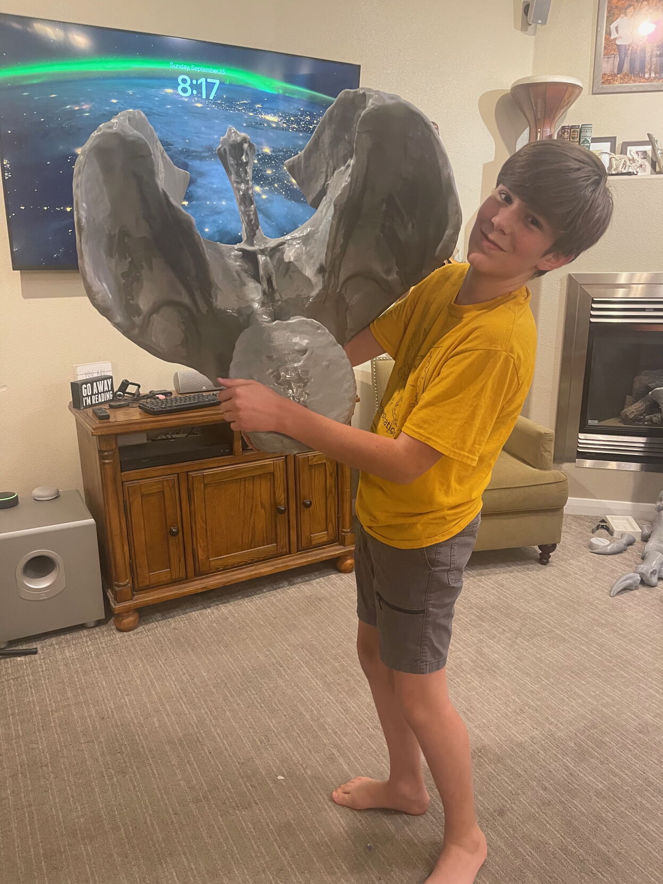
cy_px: 442
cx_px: 332
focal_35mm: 25
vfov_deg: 69.4
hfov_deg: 54.9
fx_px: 639
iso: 500
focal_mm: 5.1
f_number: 1.6
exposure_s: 1/40
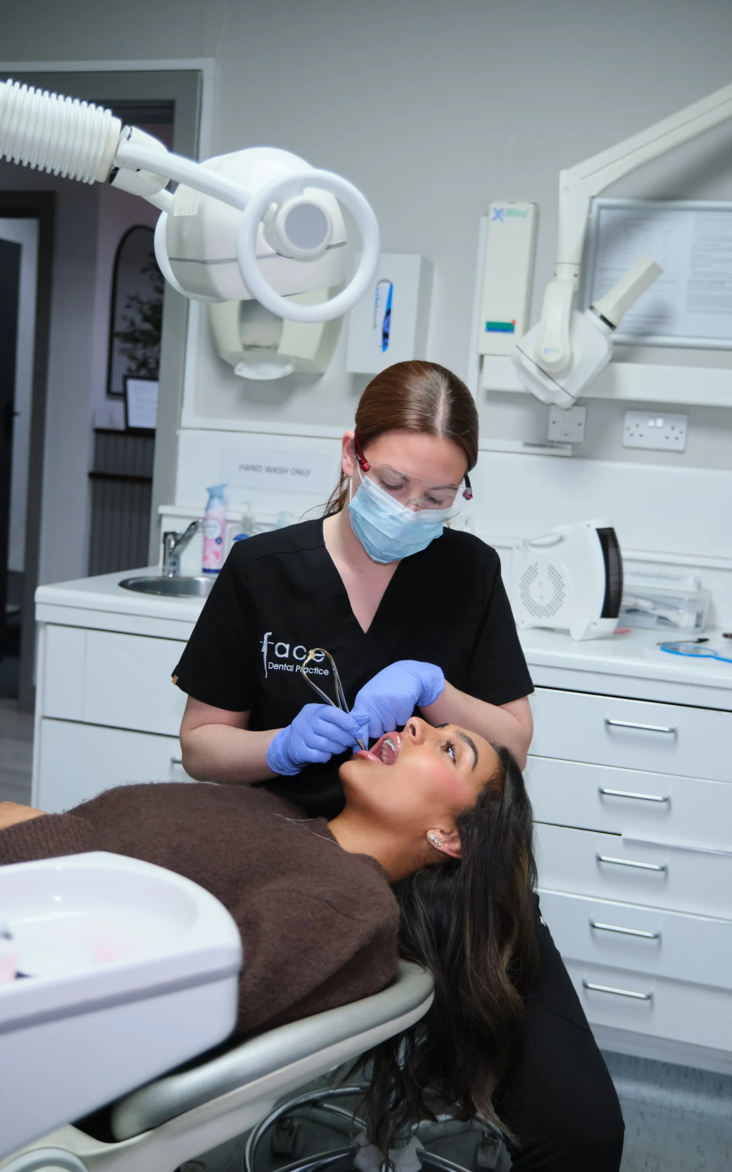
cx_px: 389
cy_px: 584
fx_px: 1213
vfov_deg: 51.5
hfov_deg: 33.6
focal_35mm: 38
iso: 640
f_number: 2.8
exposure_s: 1/125
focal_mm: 24.9
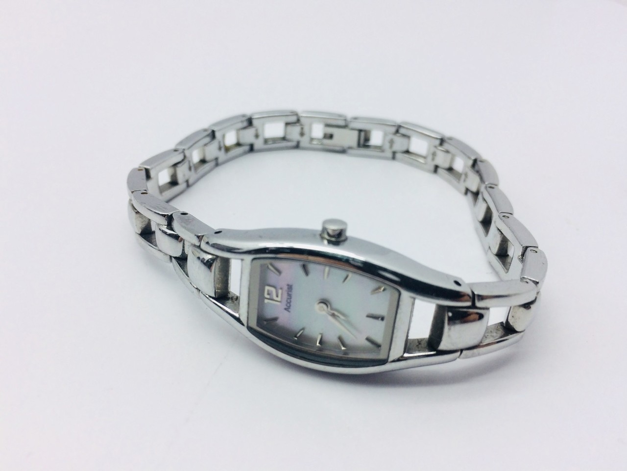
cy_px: 236
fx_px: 525
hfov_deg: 61.6
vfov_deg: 48.3
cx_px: 314
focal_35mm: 29
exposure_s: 1/410
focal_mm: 4.15
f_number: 2.2
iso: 32
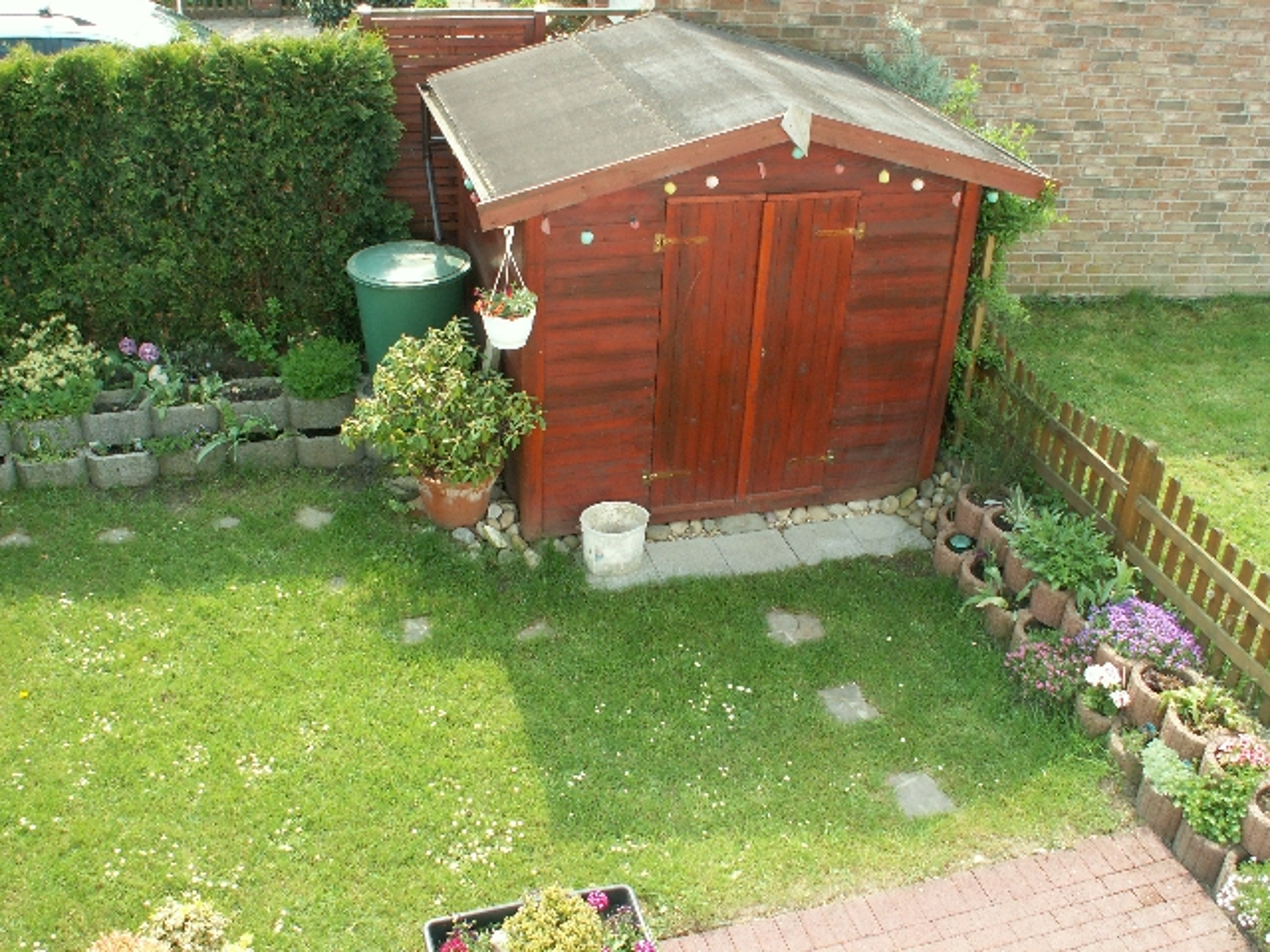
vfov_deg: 40.7
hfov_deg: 52.6
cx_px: 635
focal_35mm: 35
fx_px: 1284
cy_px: 476
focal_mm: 5.86
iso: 50
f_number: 4.5
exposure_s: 1/80
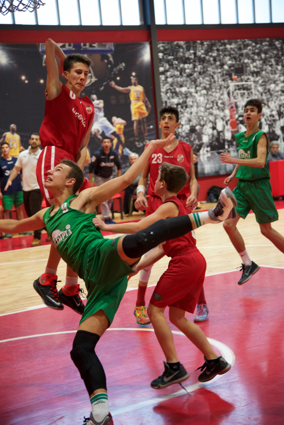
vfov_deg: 23.9
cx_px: 142
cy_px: 212
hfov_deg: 16.1
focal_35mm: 85
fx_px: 1005
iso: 5000
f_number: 4
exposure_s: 1/500
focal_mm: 85
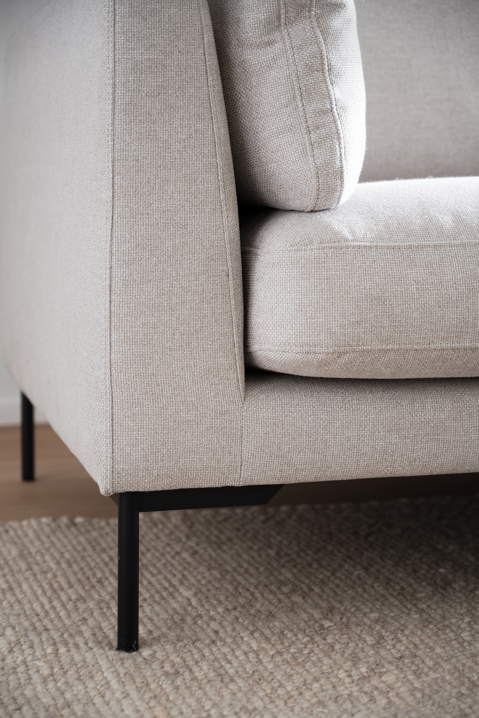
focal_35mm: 70
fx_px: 1397
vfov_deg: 28.8
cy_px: 359
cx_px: 240
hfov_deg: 19.5
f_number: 4
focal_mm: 70
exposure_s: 1/100
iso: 320
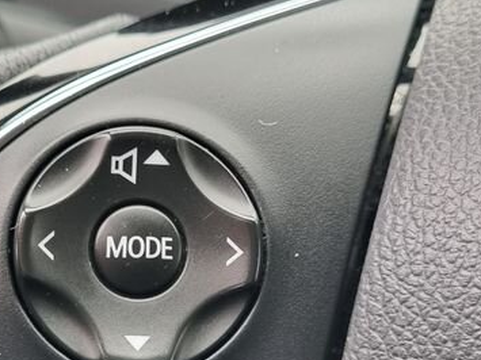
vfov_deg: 19.5
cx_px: 131
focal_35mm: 75
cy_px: 271
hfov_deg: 25.7
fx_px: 1042
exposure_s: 1/50
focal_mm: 5.4
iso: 160
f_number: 1.8
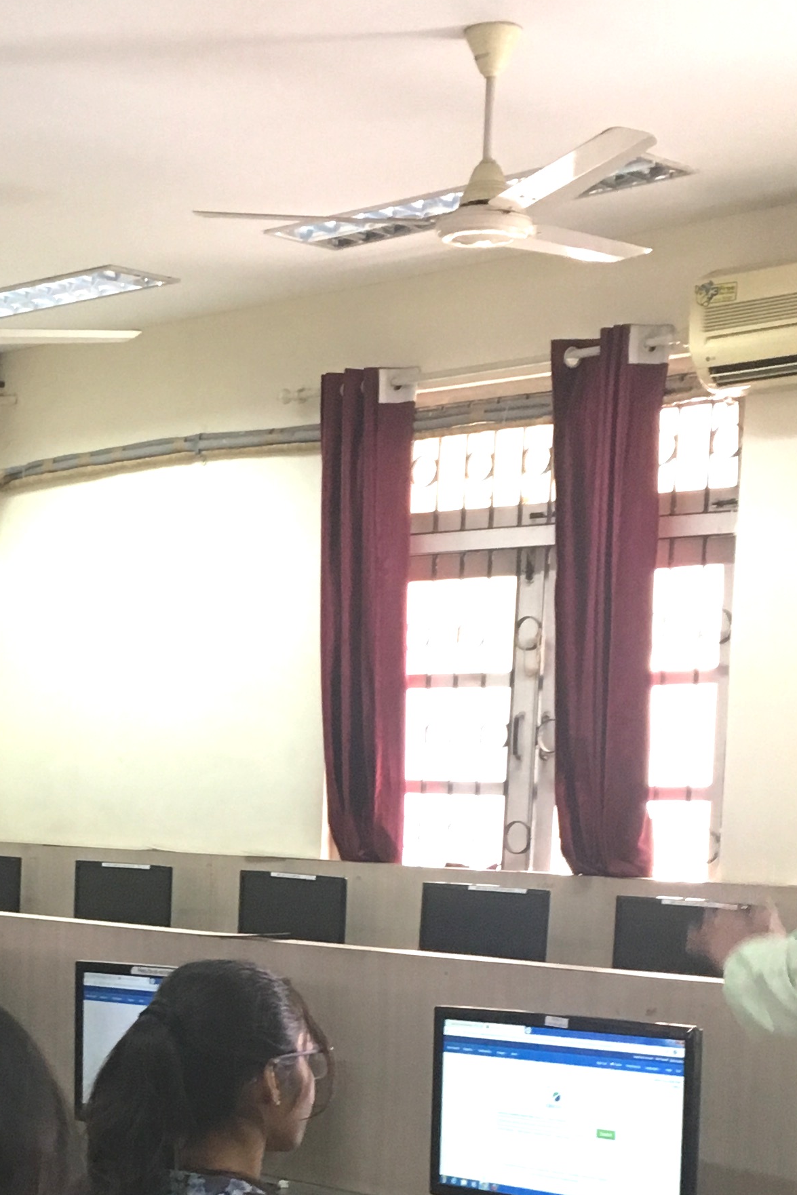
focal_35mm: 69
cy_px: 1032
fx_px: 2291
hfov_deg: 19.3
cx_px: 62
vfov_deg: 28.3
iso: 160
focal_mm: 4.15
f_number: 2.2
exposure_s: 1/33
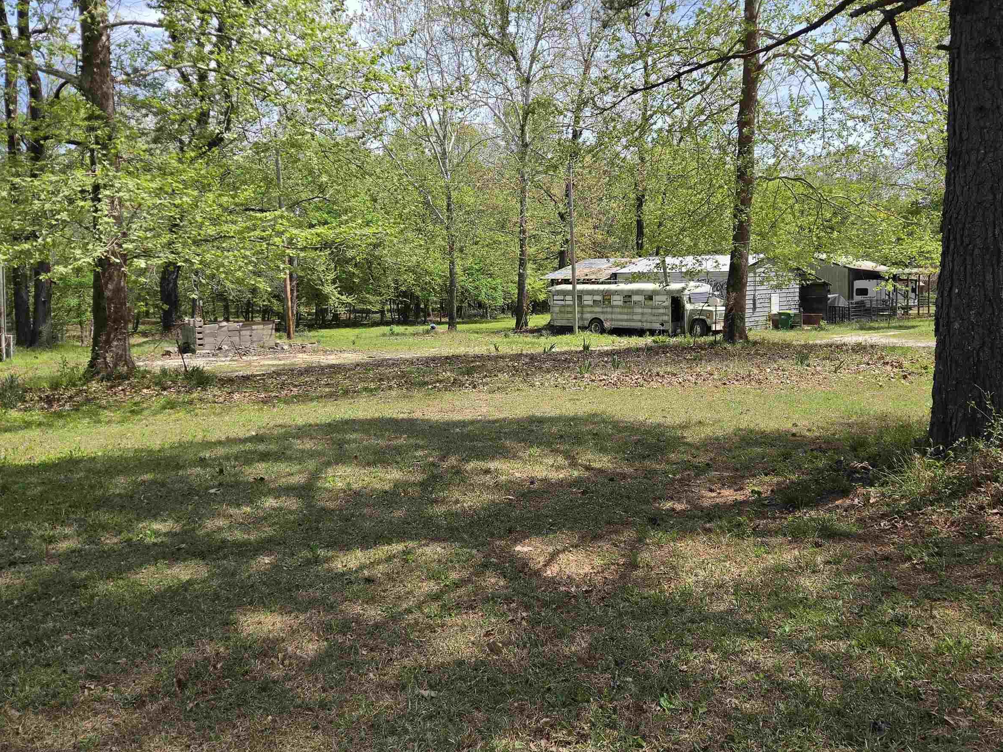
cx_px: 495
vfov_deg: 46.7
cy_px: 326
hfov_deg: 60.0
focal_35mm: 30
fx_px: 869
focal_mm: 5.4
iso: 80
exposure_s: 1/2657
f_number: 1.8
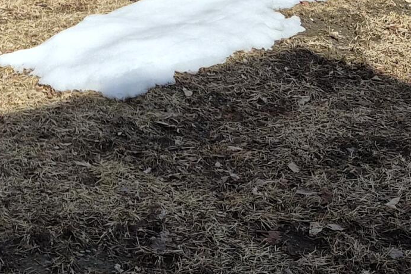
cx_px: -132
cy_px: -324
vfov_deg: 11.5
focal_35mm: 104
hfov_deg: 18.2
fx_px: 1187
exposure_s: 1/5744
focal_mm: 5.4
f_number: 1.8
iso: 80
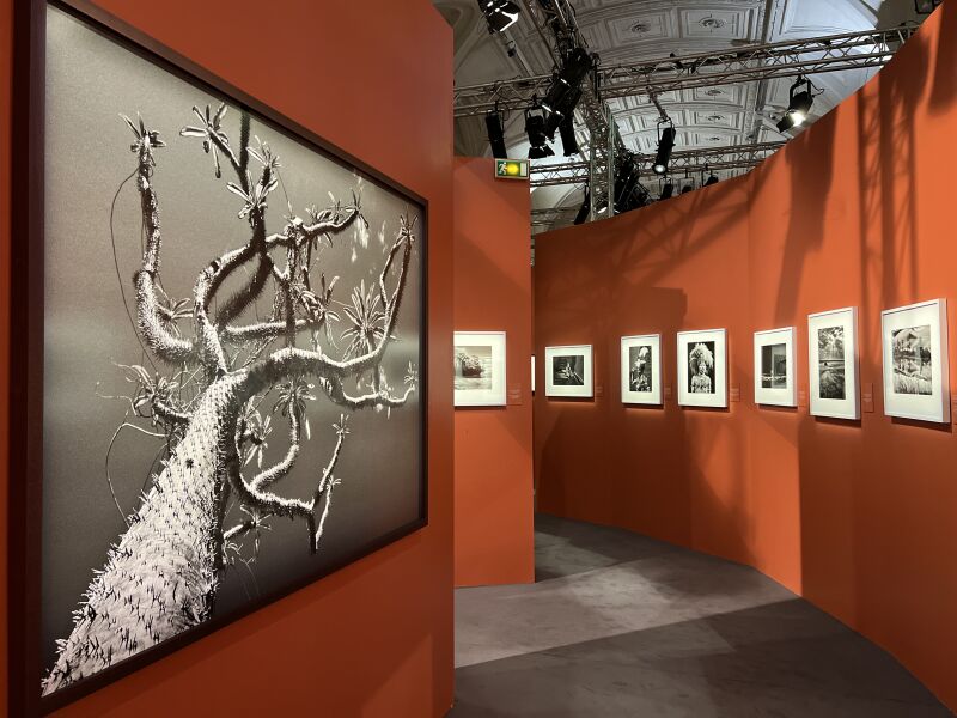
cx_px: 478
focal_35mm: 26
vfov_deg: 53.1
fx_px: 719
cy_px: 359
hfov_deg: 67.3
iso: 500
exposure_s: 1/60
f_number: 1.5
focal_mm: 5.7
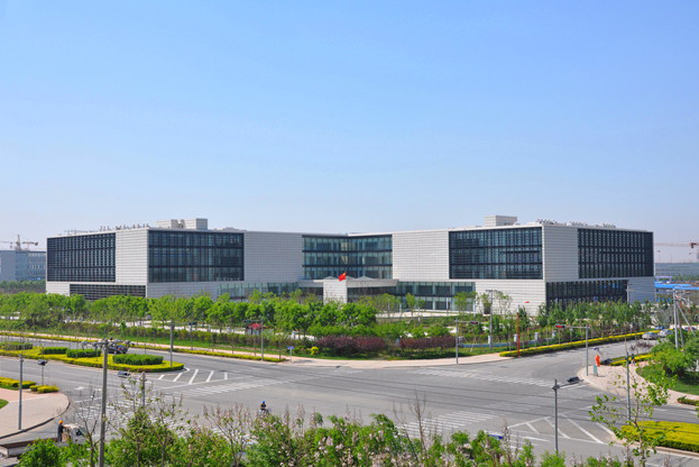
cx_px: 344
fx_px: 777
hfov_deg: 48.4
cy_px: 233
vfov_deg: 33.4
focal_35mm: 40
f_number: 10
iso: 200
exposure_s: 1/400
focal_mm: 26
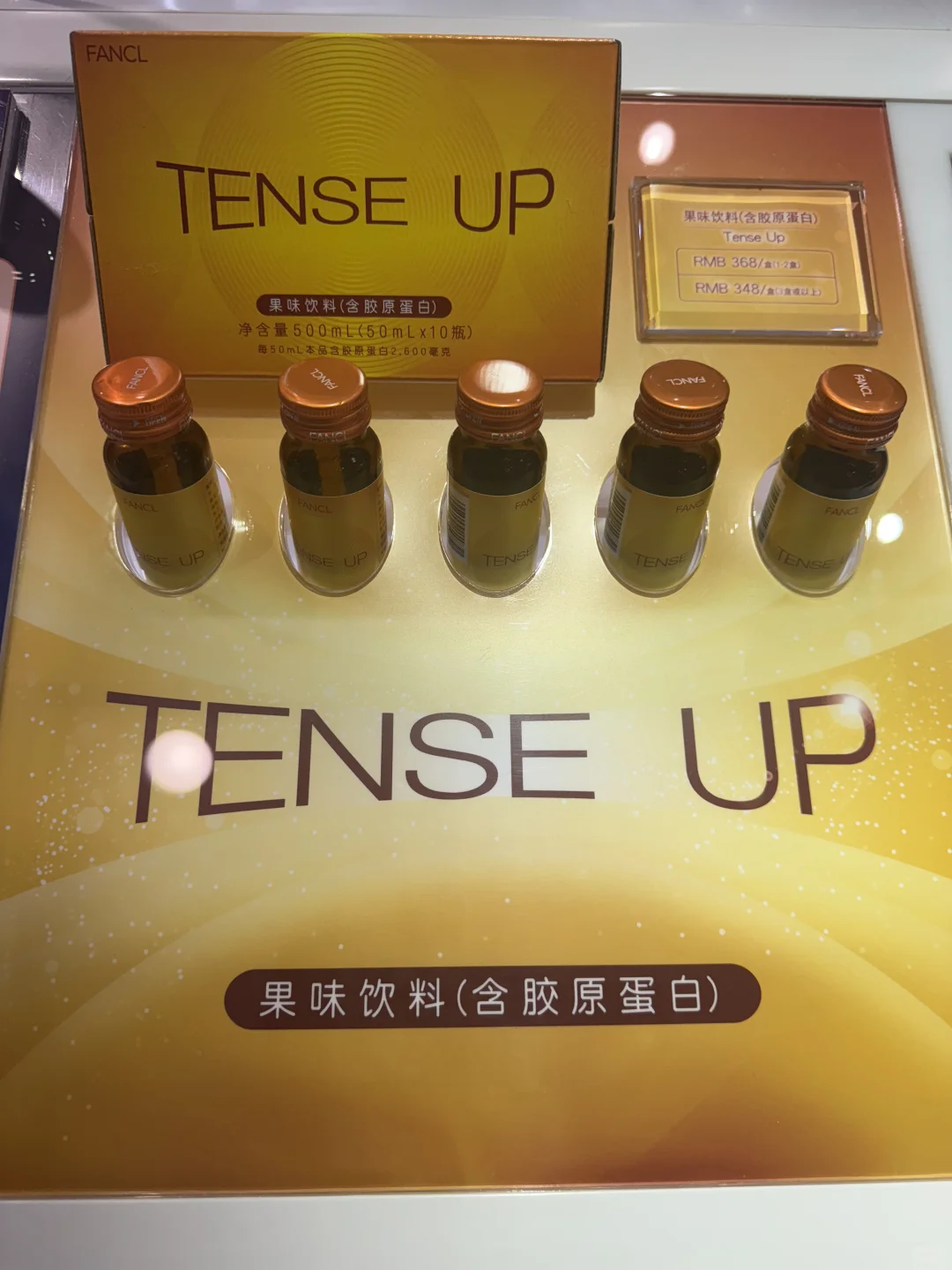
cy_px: 635
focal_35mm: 24
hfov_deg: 56.8
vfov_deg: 71.6
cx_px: 476
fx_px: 880
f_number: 1.78
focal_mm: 6.76
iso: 80
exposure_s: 1/757
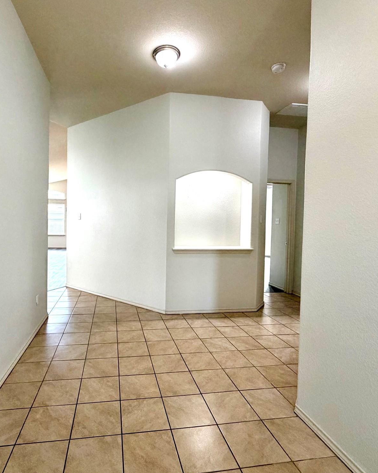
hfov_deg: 70.1
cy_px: 230
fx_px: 266
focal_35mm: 19
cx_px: 151
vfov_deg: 83.3
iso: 320
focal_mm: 2.22
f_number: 2.2
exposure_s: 1/120
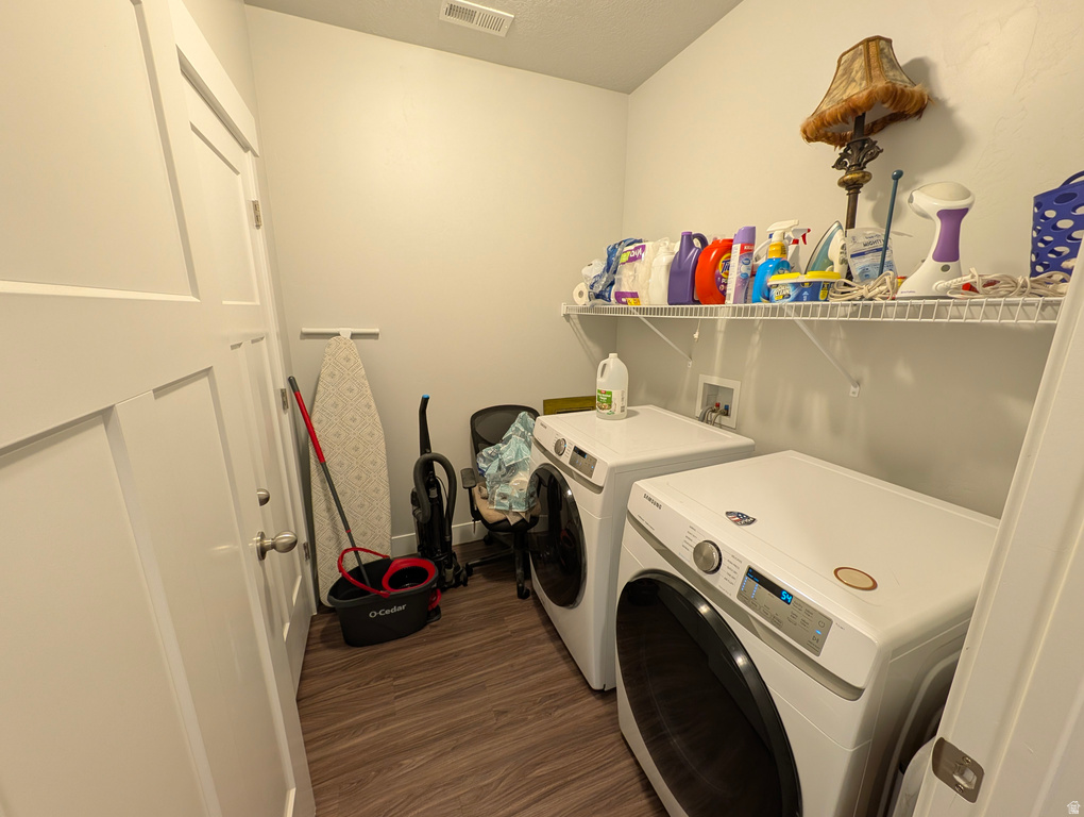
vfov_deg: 94.6
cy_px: 408
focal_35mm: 12
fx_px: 376
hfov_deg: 110.5
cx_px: 542
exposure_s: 1/24
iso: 158
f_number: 1.95
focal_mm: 2.23
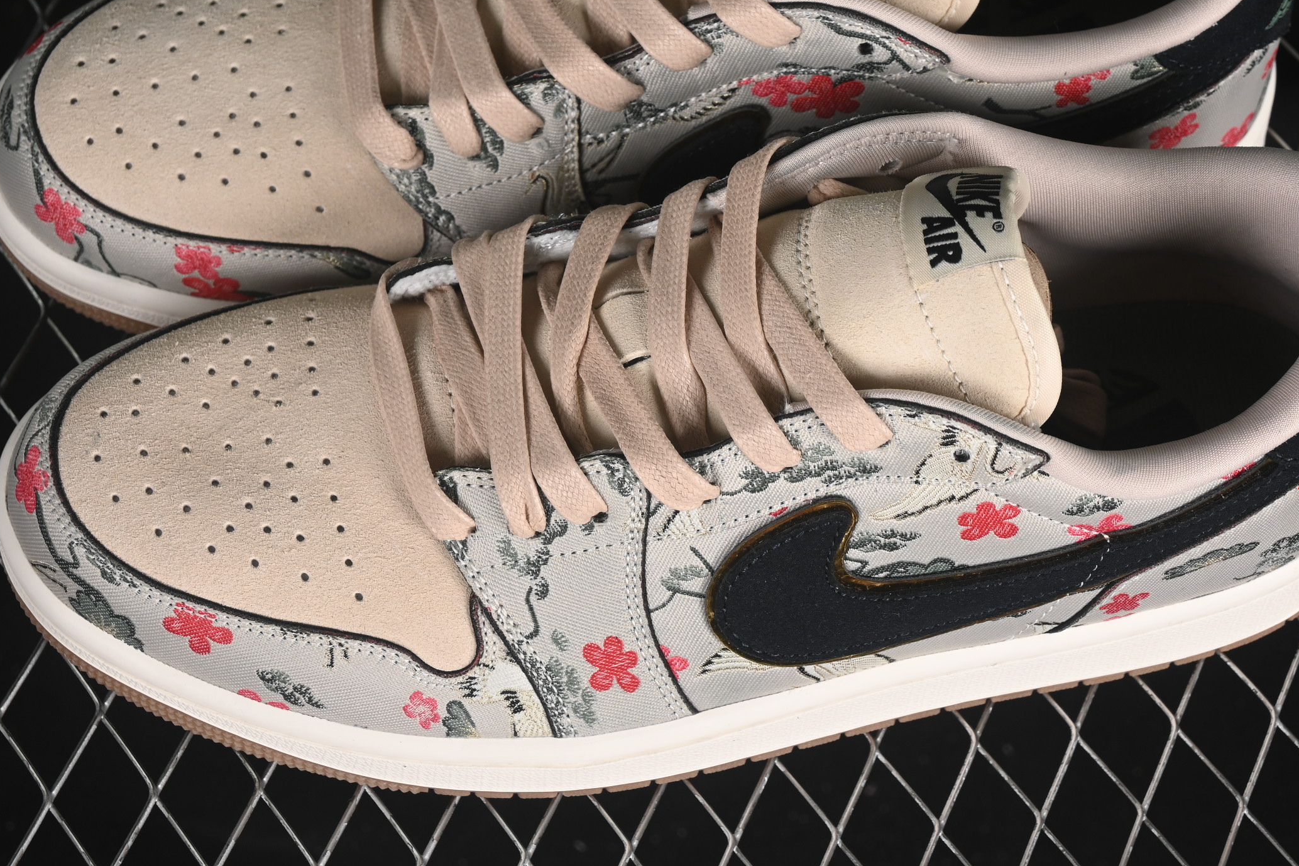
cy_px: 304
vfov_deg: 13.5
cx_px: 684
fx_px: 3644
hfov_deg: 20.2
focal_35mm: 101
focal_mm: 50
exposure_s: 1/80
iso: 160
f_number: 7.1
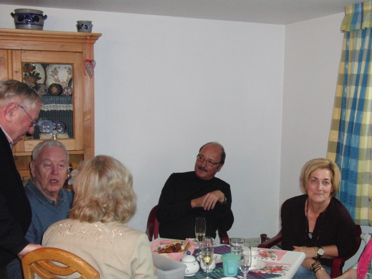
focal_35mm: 49
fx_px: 526
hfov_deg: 38.6
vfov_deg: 29.6
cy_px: 166
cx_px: 237
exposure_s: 1/50
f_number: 3.6
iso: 400
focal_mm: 6.42
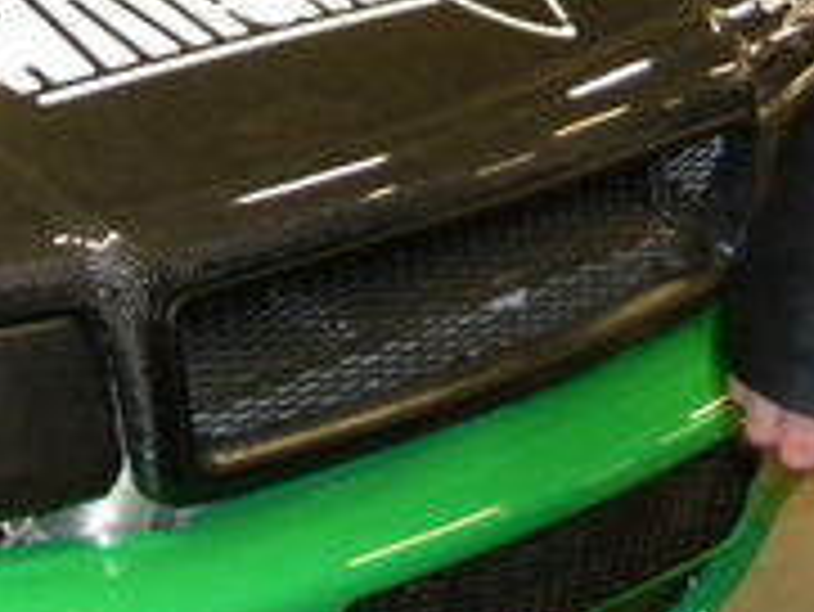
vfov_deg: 14.5
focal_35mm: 99
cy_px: -112
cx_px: -616
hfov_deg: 16.7
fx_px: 2330
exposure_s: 1/26
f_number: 3.5
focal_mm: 5
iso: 400
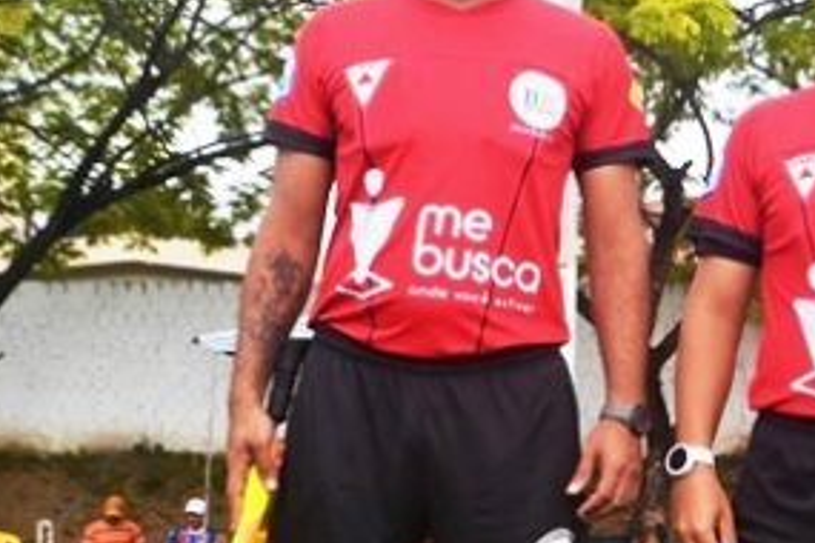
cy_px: 254
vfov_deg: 14.7
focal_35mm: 93
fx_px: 2105
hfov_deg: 20.9
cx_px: 878
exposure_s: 1/160
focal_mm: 28
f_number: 6.3
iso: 100
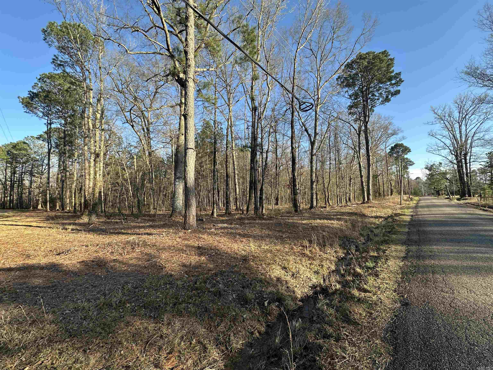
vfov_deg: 85.7
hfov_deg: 102.1
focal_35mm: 14
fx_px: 199
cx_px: 246
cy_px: 185
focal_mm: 2.22
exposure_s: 1/409
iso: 40
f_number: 2.2
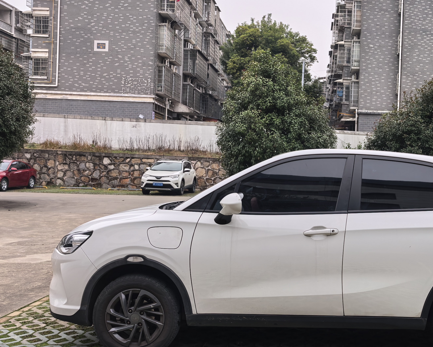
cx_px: 314
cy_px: 168
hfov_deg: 41.0
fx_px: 564
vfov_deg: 34.1
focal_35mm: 44
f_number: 2
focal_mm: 8.5
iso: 50
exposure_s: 1/1248
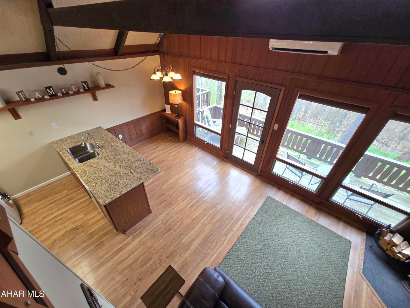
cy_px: 154
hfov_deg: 106.2
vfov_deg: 89.9
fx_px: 154
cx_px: 205
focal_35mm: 13
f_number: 2.2
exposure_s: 1/60.2
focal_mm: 2.2
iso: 100
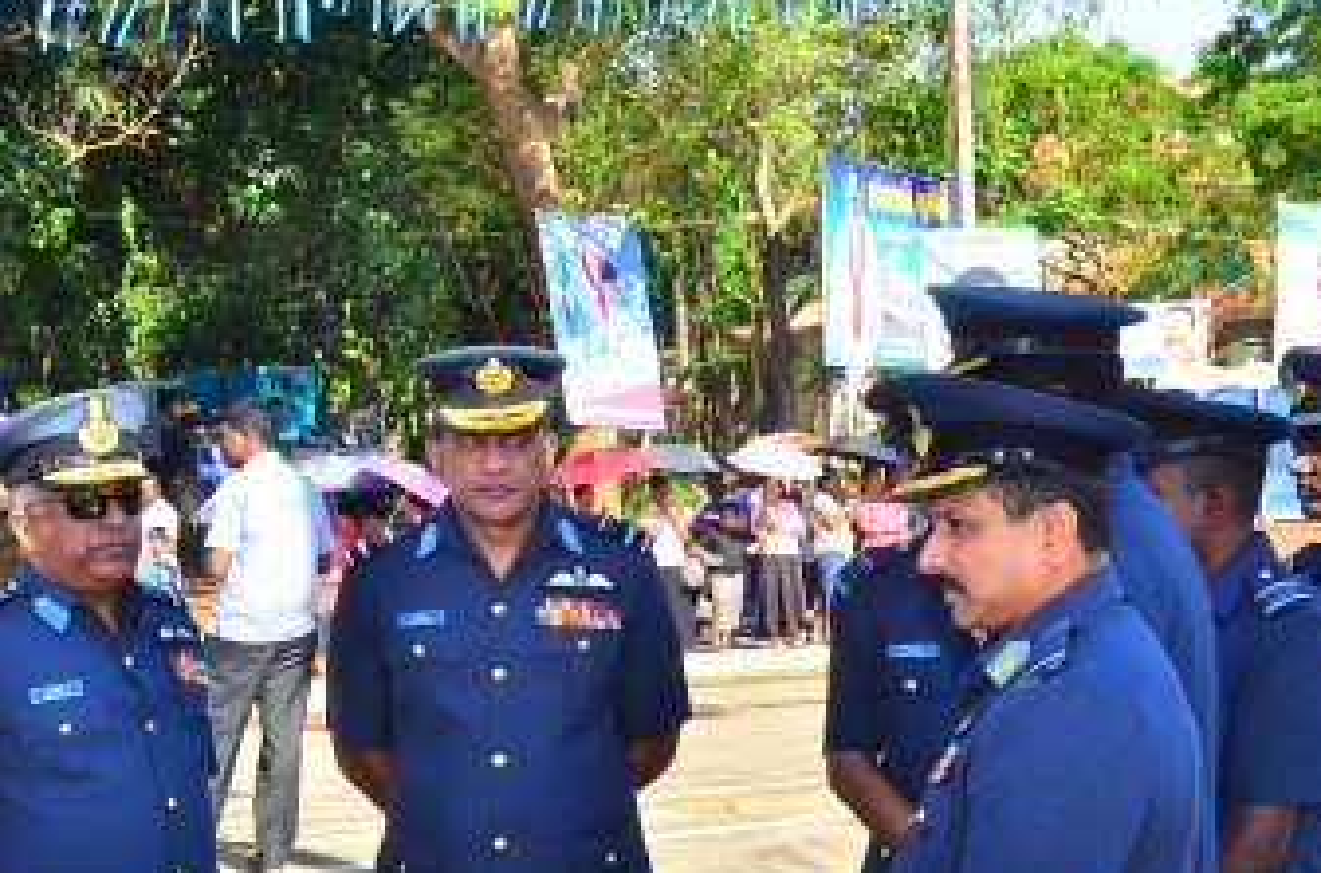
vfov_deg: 18.0
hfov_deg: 26.8
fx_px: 2744
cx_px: 358
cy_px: 635
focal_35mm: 75
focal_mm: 28
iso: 200
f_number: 7.1
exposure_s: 1/200
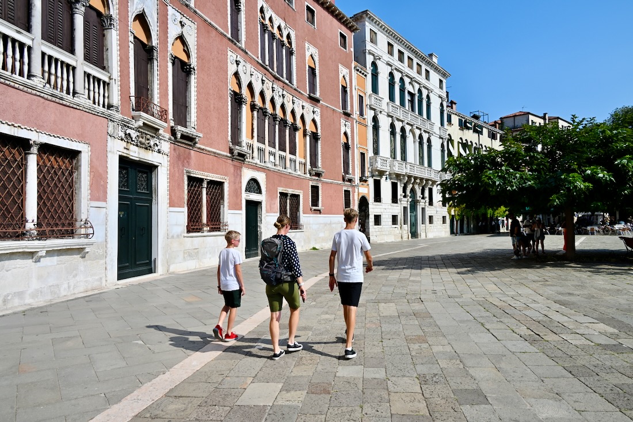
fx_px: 422
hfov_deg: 73.7
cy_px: 211
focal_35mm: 24
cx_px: 316
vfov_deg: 53.2
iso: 110
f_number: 11
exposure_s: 1/250
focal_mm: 24
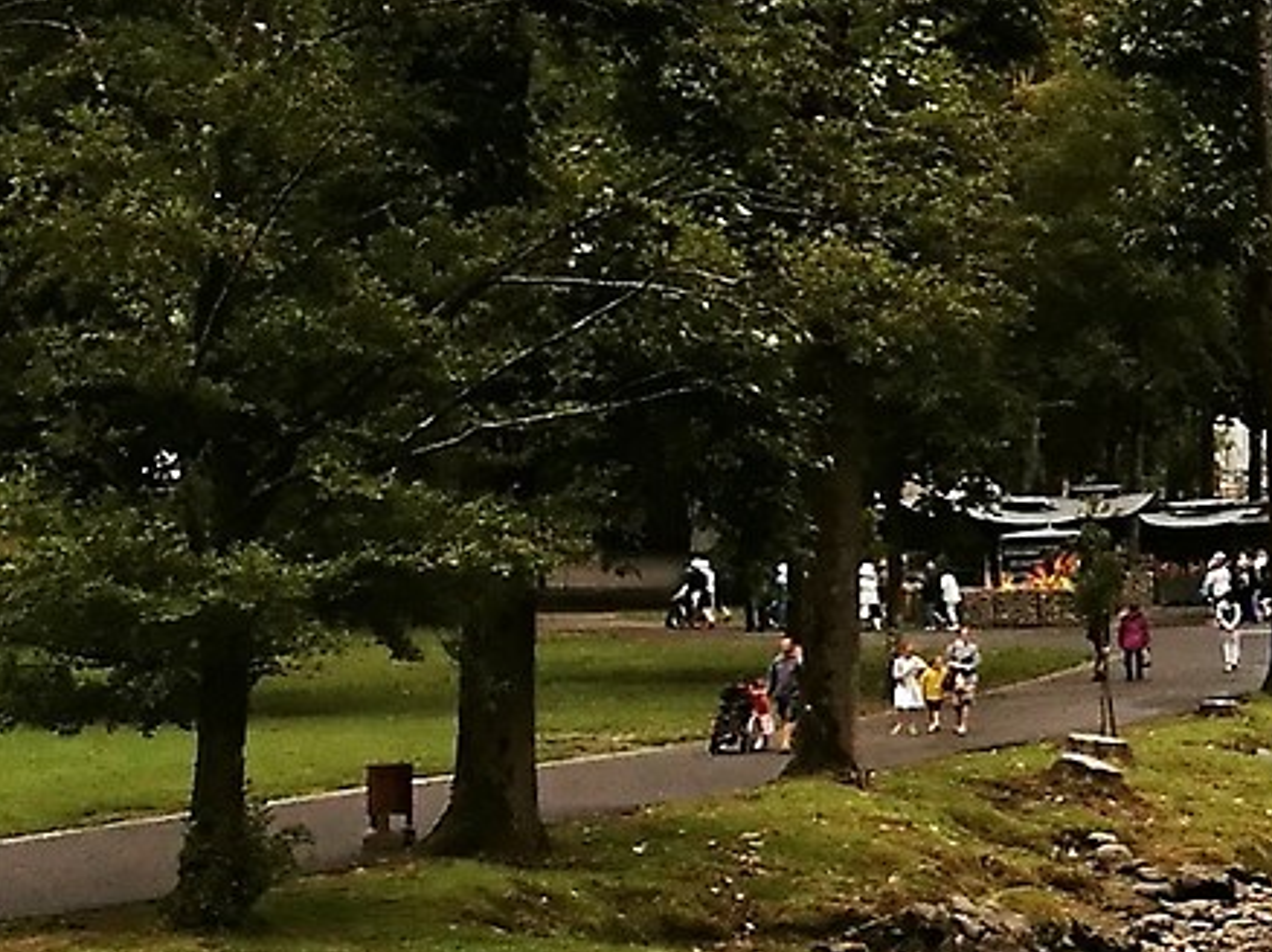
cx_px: 2988
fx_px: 5435
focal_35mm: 148
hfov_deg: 11.3
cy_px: 194
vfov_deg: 10.0
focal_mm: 4.5
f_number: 2.2
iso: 100
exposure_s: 1/1042
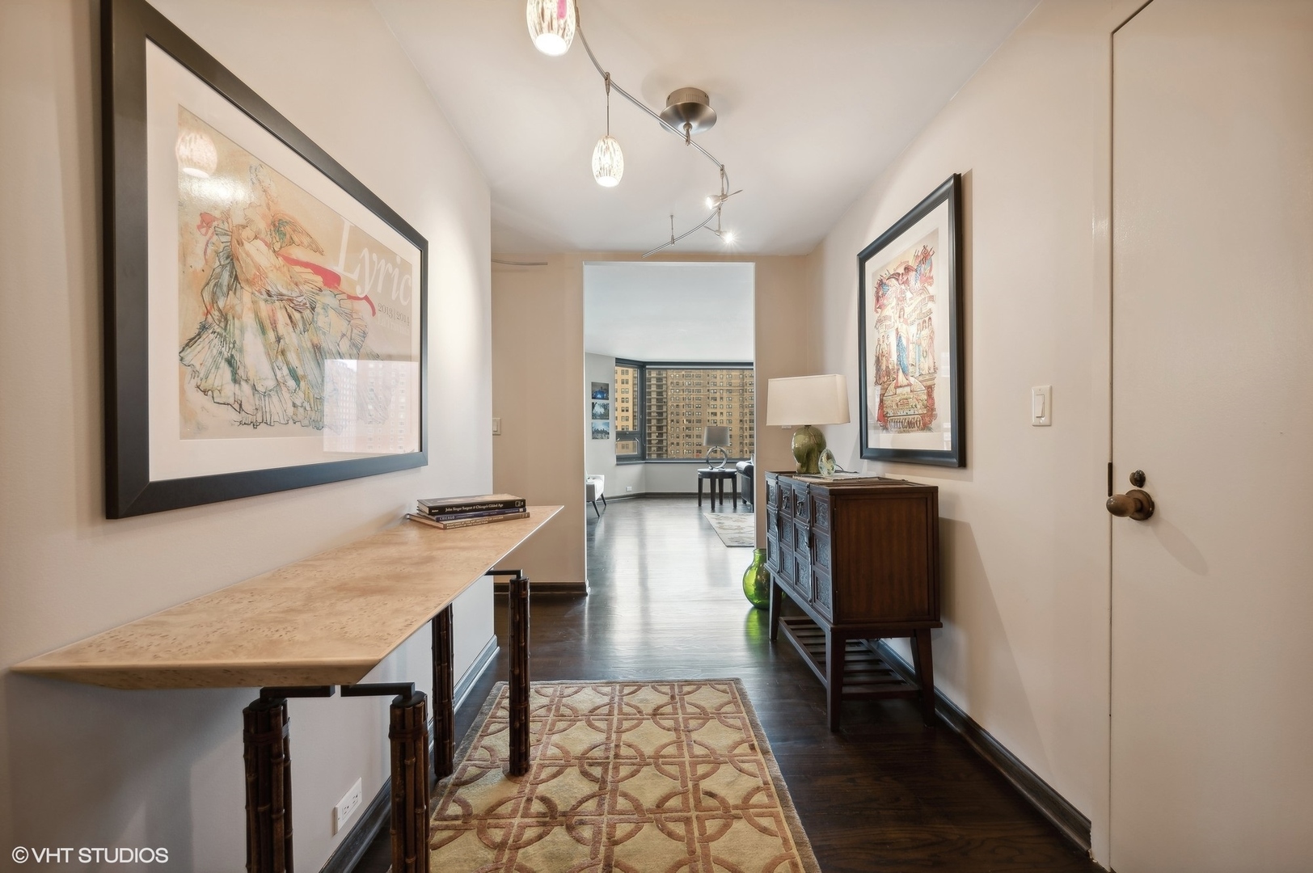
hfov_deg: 104.3
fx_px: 510
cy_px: 436
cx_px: 656
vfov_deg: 81.1
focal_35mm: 14
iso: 100
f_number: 9
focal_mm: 14
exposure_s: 1/5
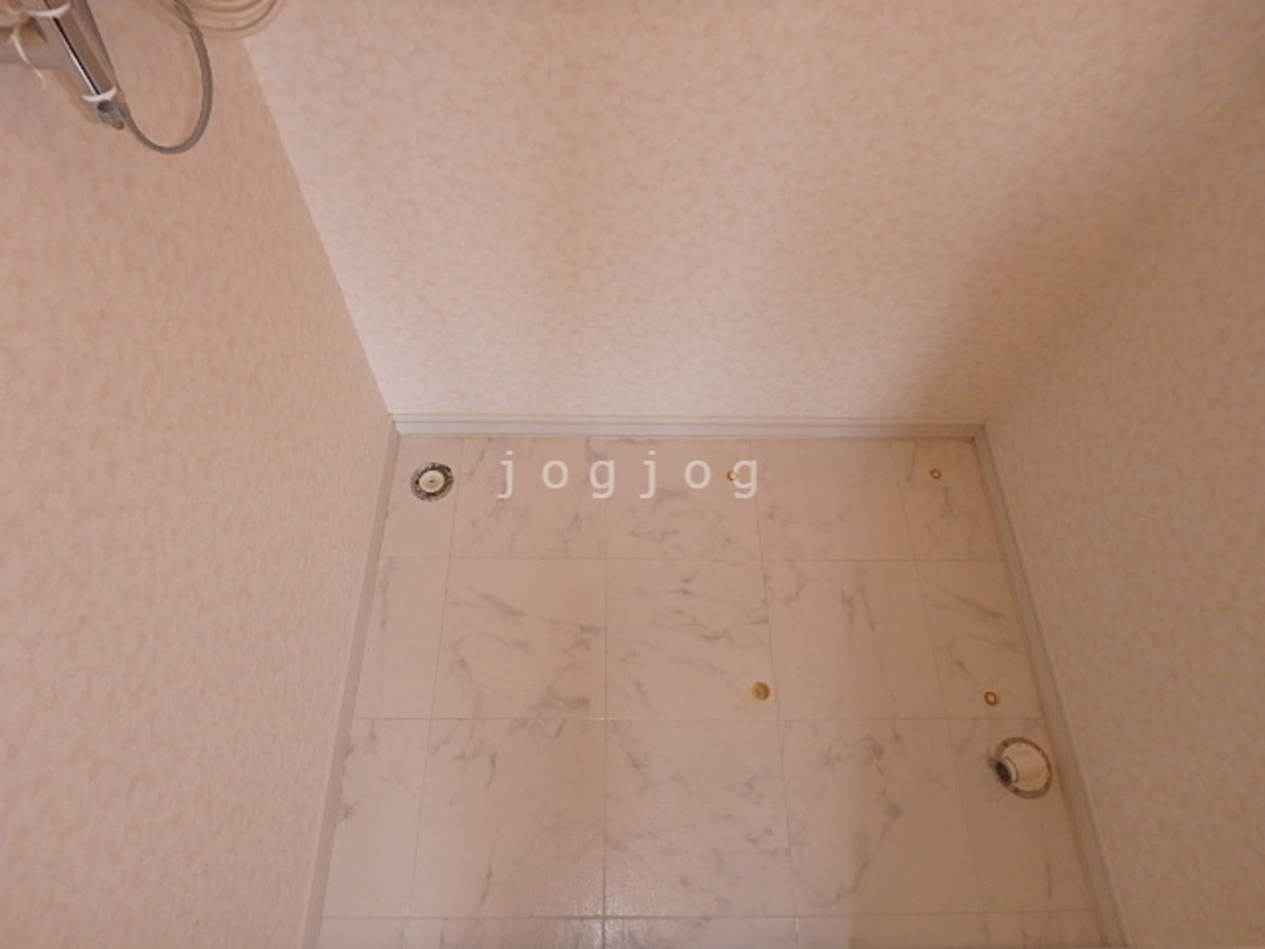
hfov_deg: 79.0
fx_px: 767
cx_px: 632
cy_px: 474
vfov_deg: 63.4
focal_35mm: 21
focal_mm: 3.7
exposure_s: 1/50
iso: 200
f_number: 3.5
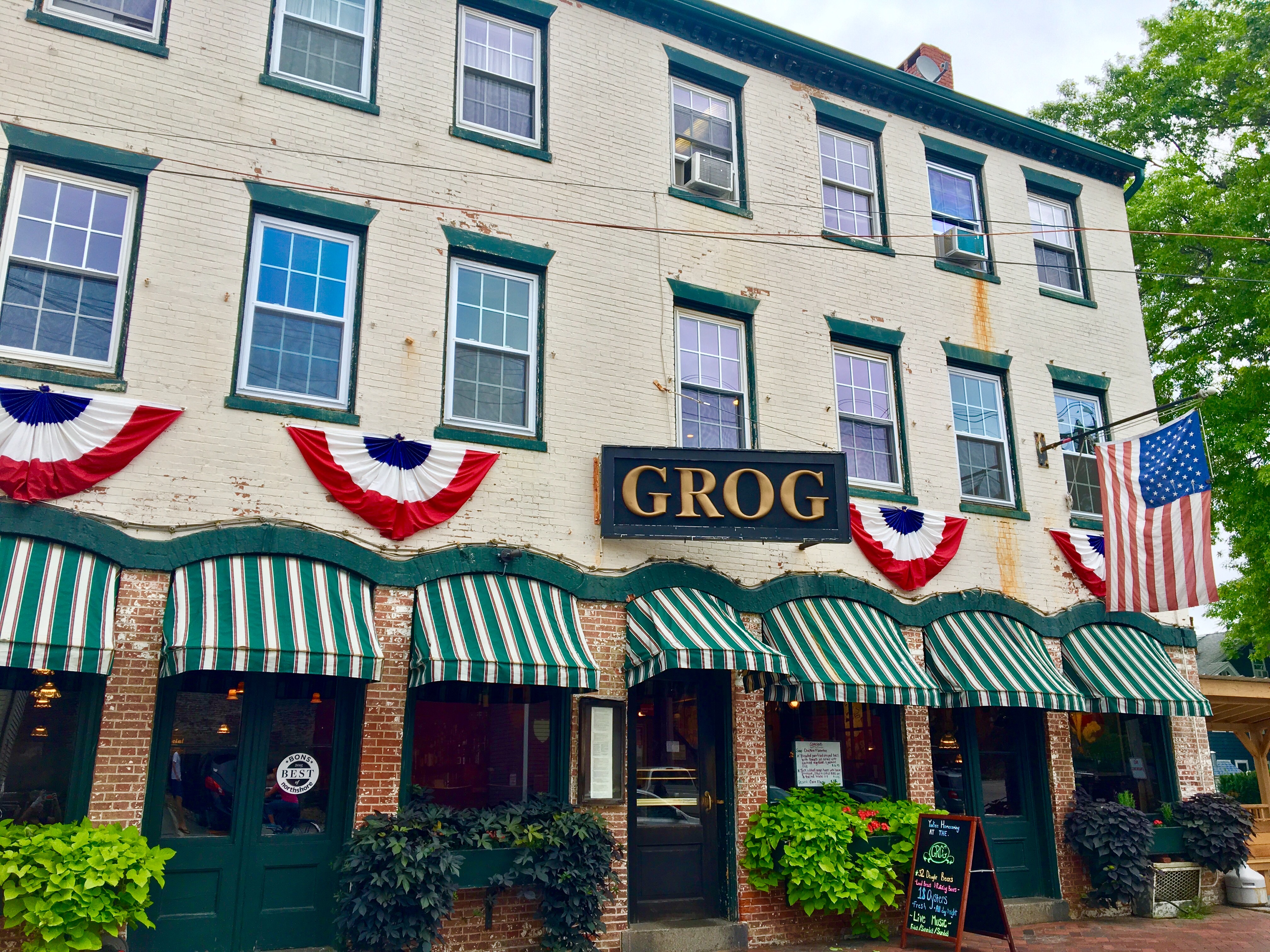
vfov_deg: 48.2
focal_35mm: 29
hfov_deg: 61.7
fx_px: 1064
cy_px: 476
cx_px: 635
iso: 25
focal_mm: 4.15
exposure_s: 1/229
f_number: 2.2
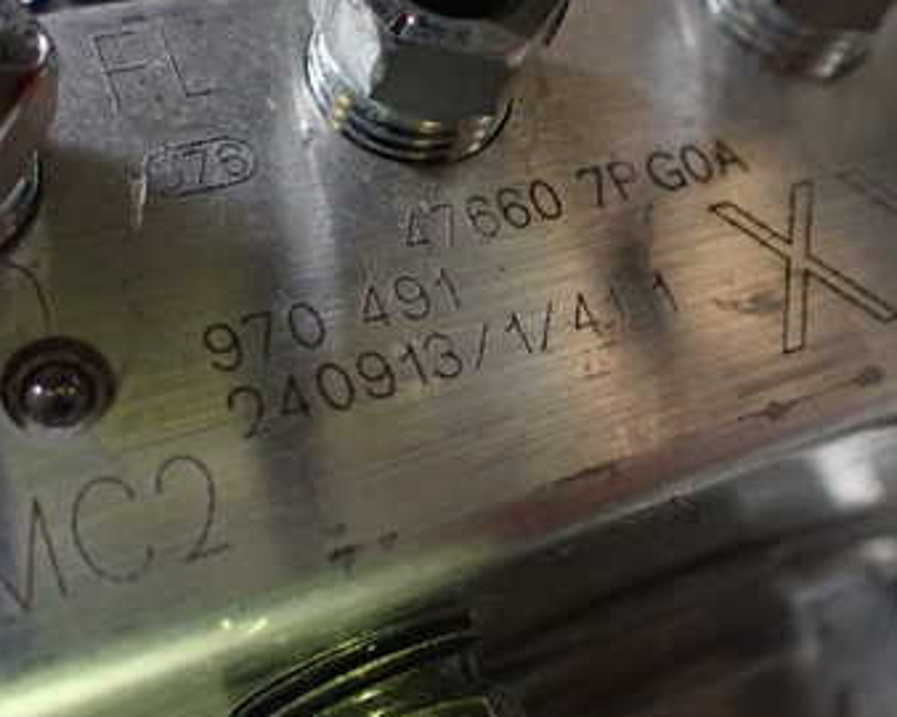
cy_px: 250
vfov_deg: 29.0
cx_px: 430
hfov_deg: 36.0
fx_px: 1380
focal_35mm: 52
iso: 800
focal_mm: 5.4
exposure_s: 1/50
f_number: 2.3
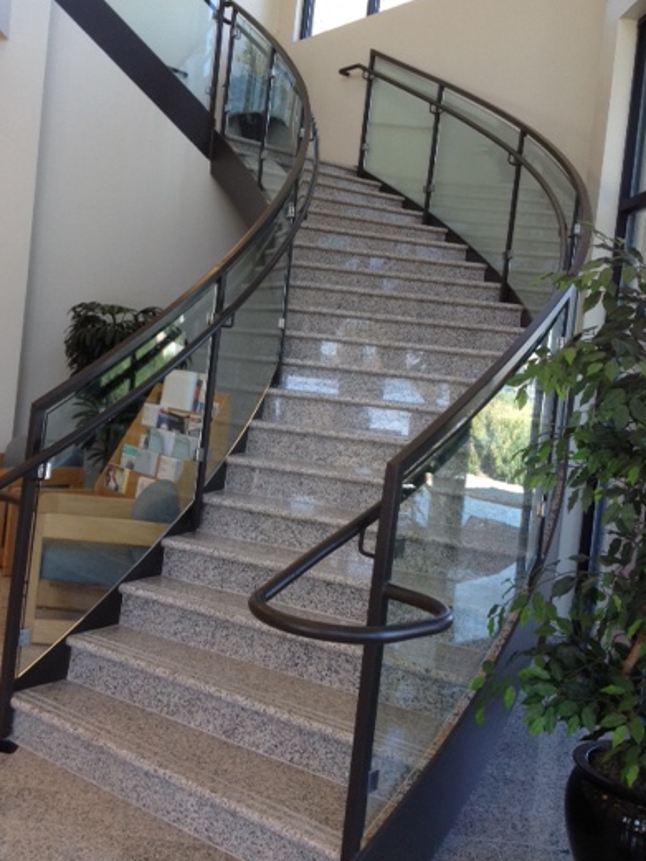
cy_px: 393
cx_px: 256
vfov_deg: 43.8
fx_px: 1070
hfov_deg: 33.5
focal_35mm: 43
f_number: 2.4
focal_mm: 4.28
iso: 100
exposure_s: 1/120
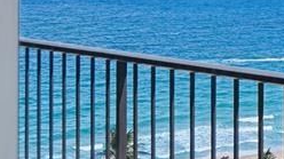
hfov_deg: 21.8
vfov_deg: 12.1
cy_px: -28
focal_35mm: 98
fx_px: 737
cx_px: 143
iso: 160
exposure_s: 1/200
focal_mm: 29
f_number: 5
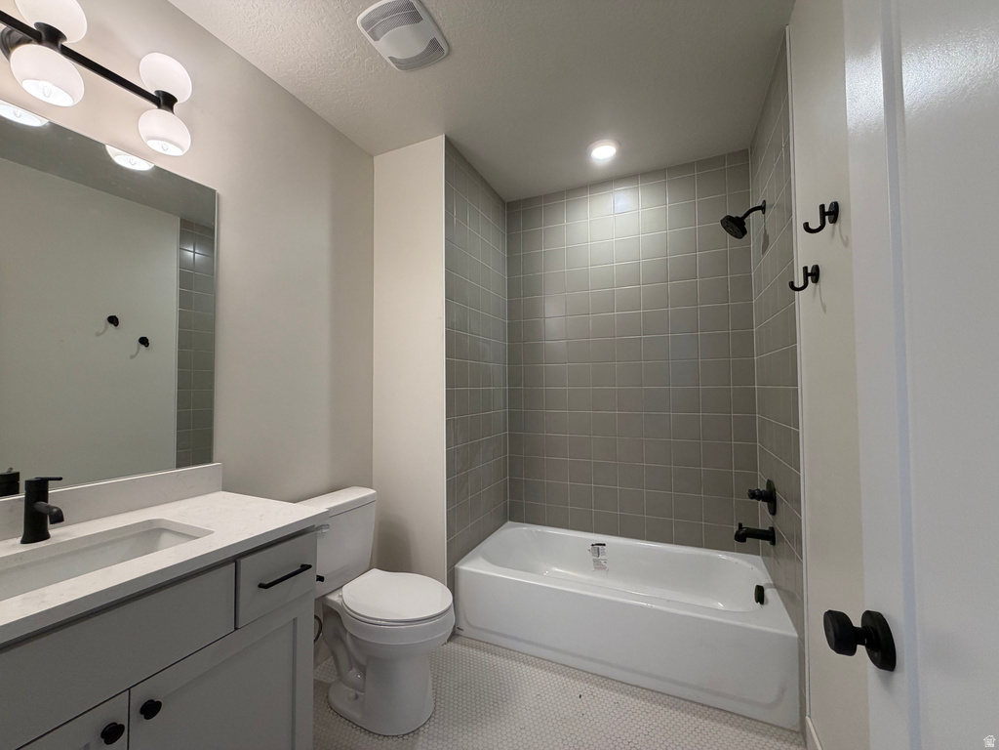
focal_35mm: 14
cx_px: 500
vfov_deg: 85.7
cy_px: 375
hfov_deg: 102.1
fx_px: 404
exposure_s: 1/120
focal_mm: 2.22
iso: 160
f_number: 2.2
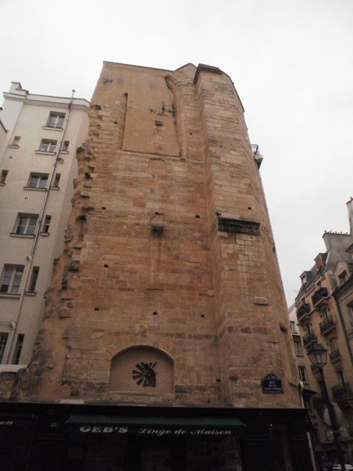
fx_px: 354
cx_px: 176
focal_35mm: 26
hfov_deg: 53.1
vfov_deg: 67.3
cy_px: 236
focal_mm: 4.7
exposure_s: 1/320
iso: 400
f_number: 7.8
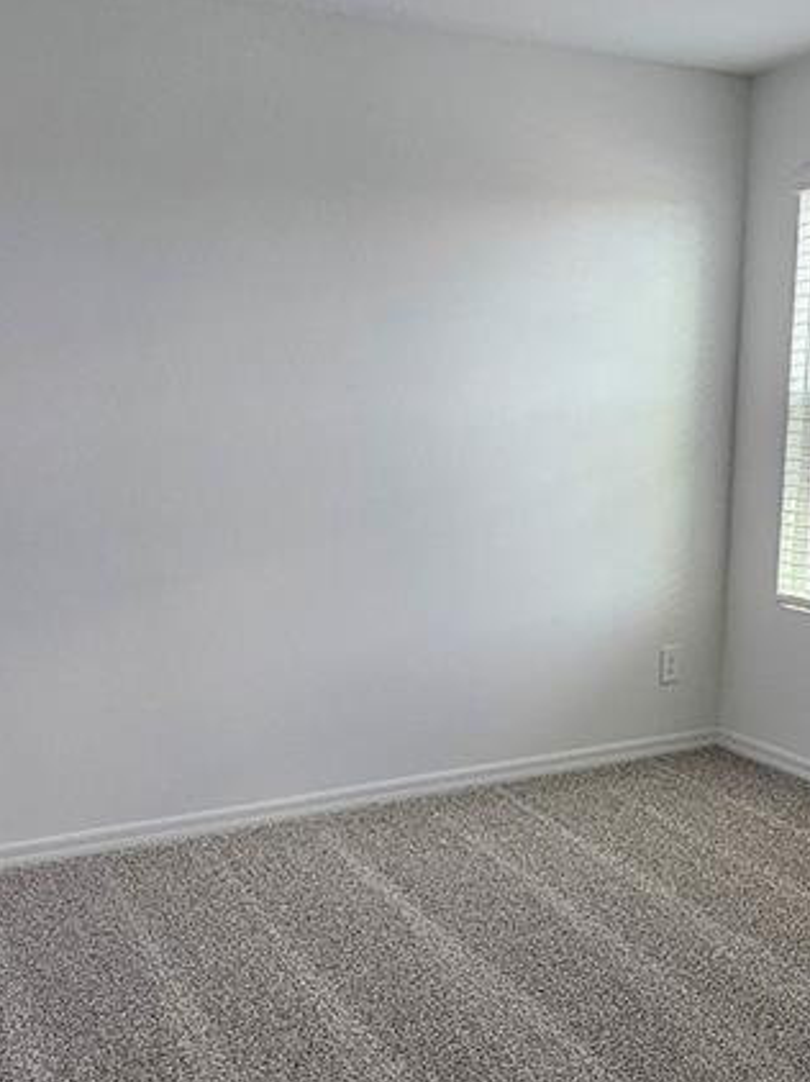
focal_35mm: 37
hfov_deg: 38.3
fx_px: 1156
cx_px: 515
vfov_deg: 49.4
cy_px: 713
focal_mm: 2.2
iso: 100
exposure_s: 1/77.4
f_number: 2.2
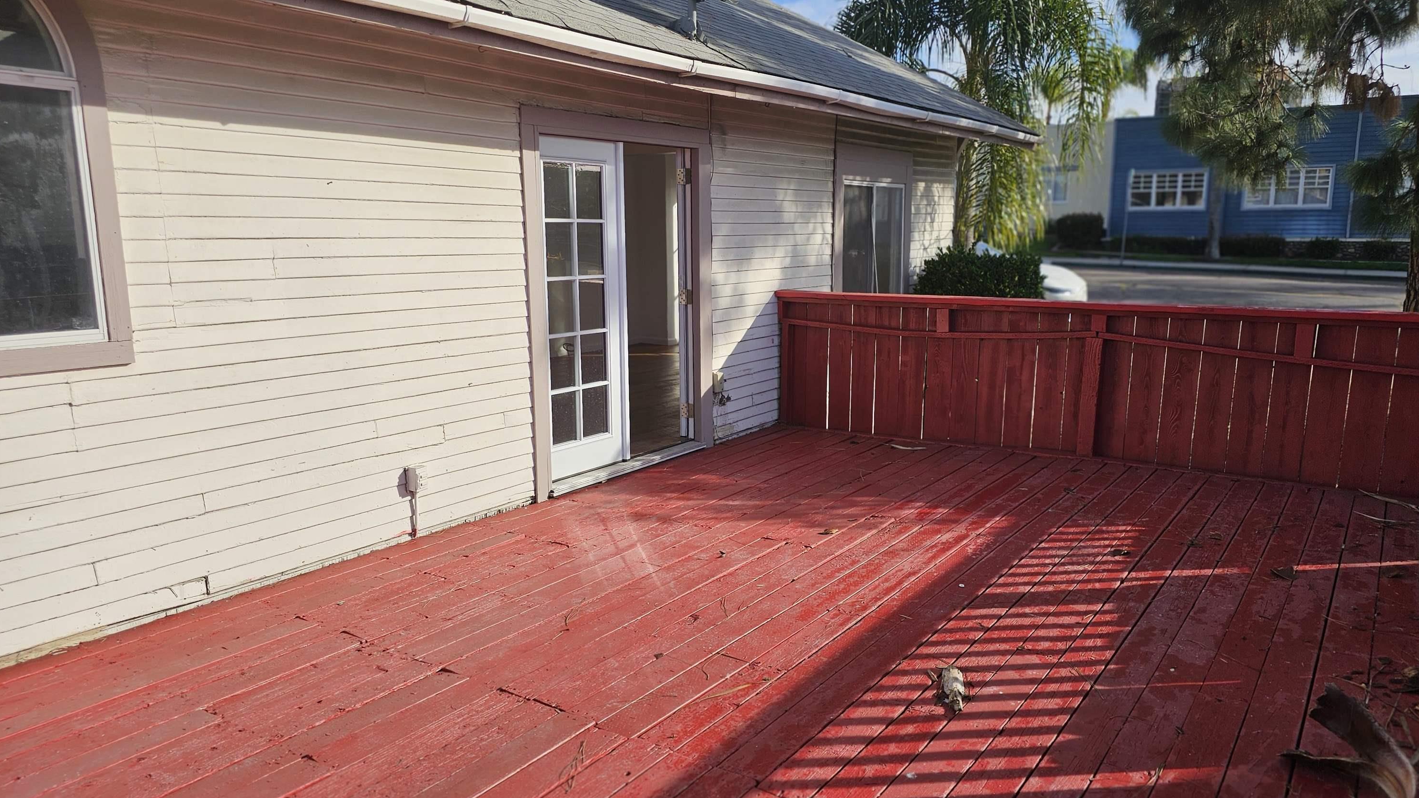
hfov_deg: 71.9
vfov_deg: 44.4
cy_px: 414
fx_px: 978
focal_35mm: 26
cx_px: 734
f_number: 1.7
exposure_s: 1/803
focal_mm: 6.3
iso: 10
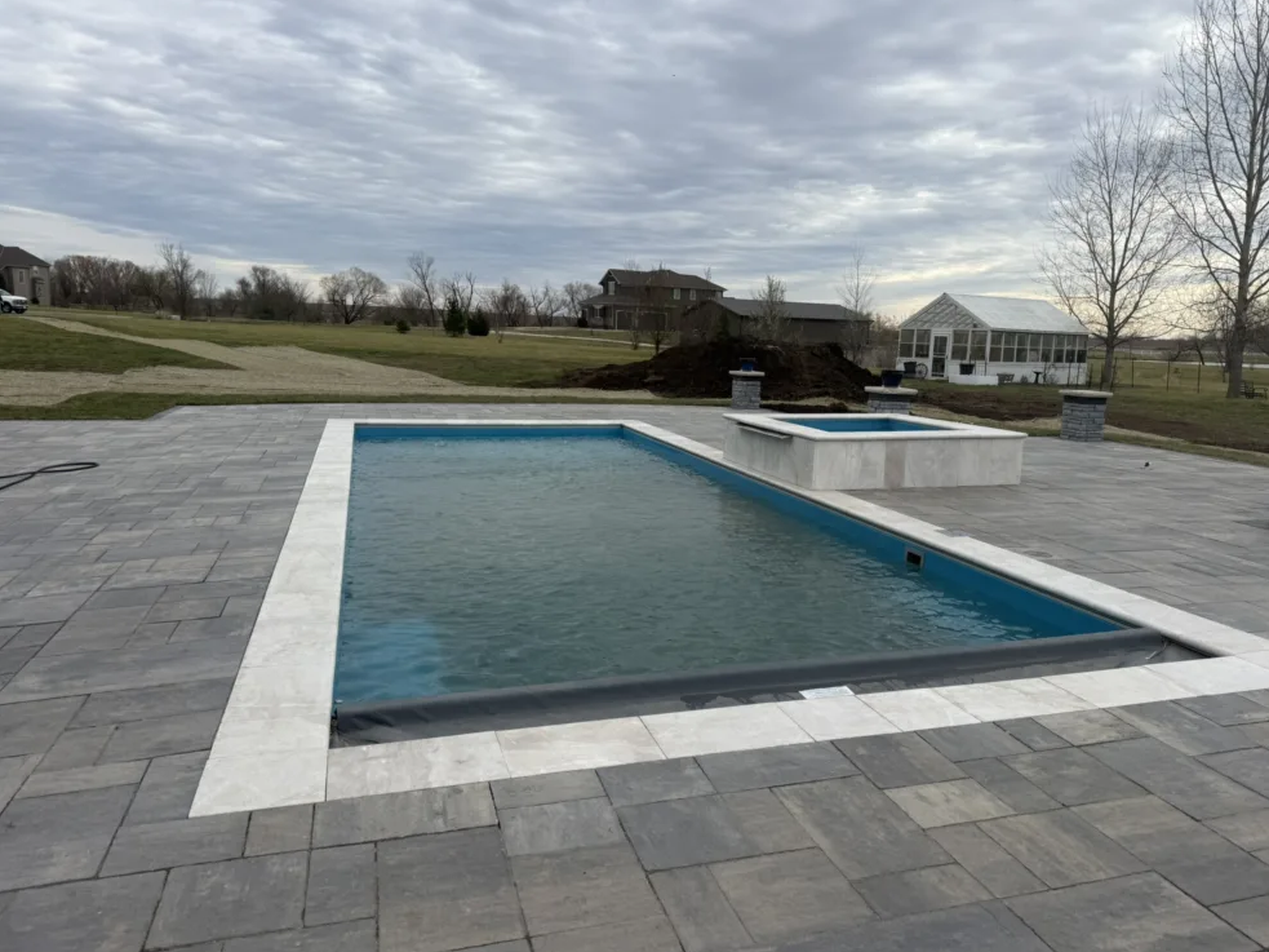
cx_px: 660
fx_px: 916
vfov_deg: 54.9
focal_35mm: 25
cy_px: 465
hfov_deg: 69.4
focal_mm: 6.76
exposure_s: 1/3953
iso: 80
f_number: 1.78
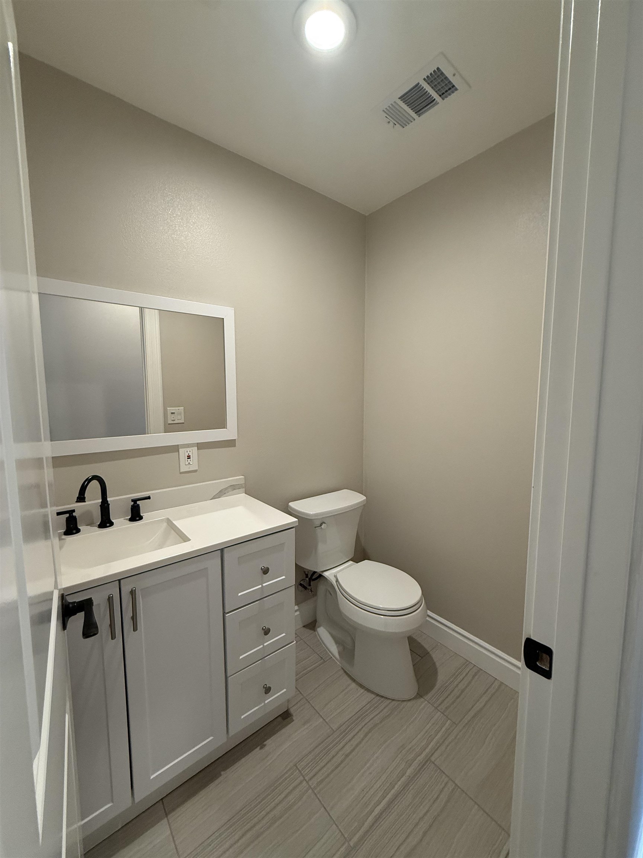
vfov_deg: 102.1
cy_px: 429
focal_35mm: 14
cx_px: 322
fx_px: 347
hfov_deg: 85.7
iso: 320
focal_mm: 2.22
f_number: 2.2
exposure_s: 1/120
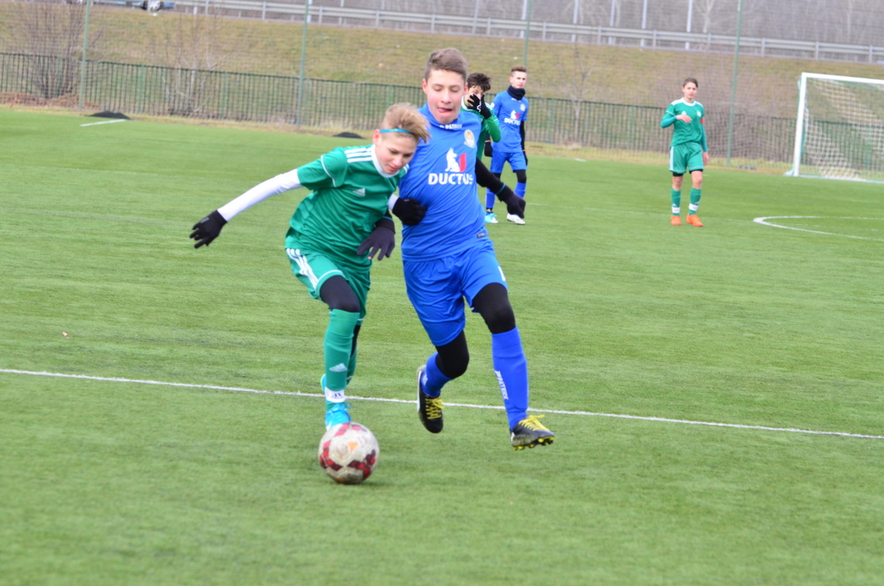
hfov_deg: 11.8
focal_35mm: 174
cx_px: 442
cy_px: 293
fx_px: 4264
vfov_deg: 7.9
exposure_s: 1/640
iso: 800
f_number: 5.6
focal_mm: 116
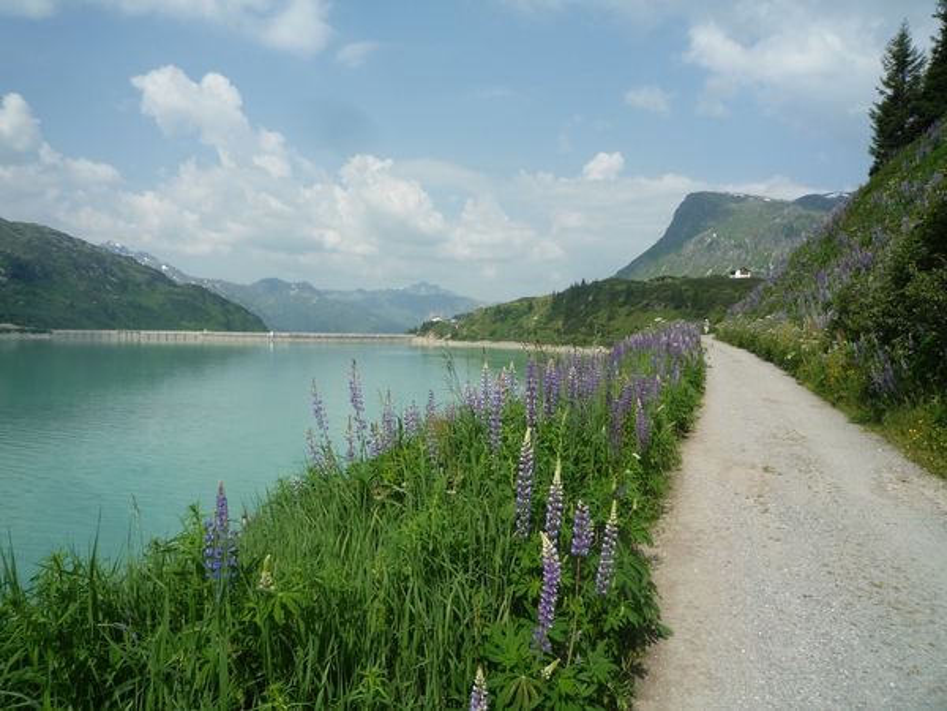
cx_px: 474
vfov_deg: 54.9
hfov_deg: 69.4
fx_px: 684
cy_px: 356
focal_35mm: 25
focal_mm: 4.4
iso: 100
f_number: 4.5
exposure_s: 1/640
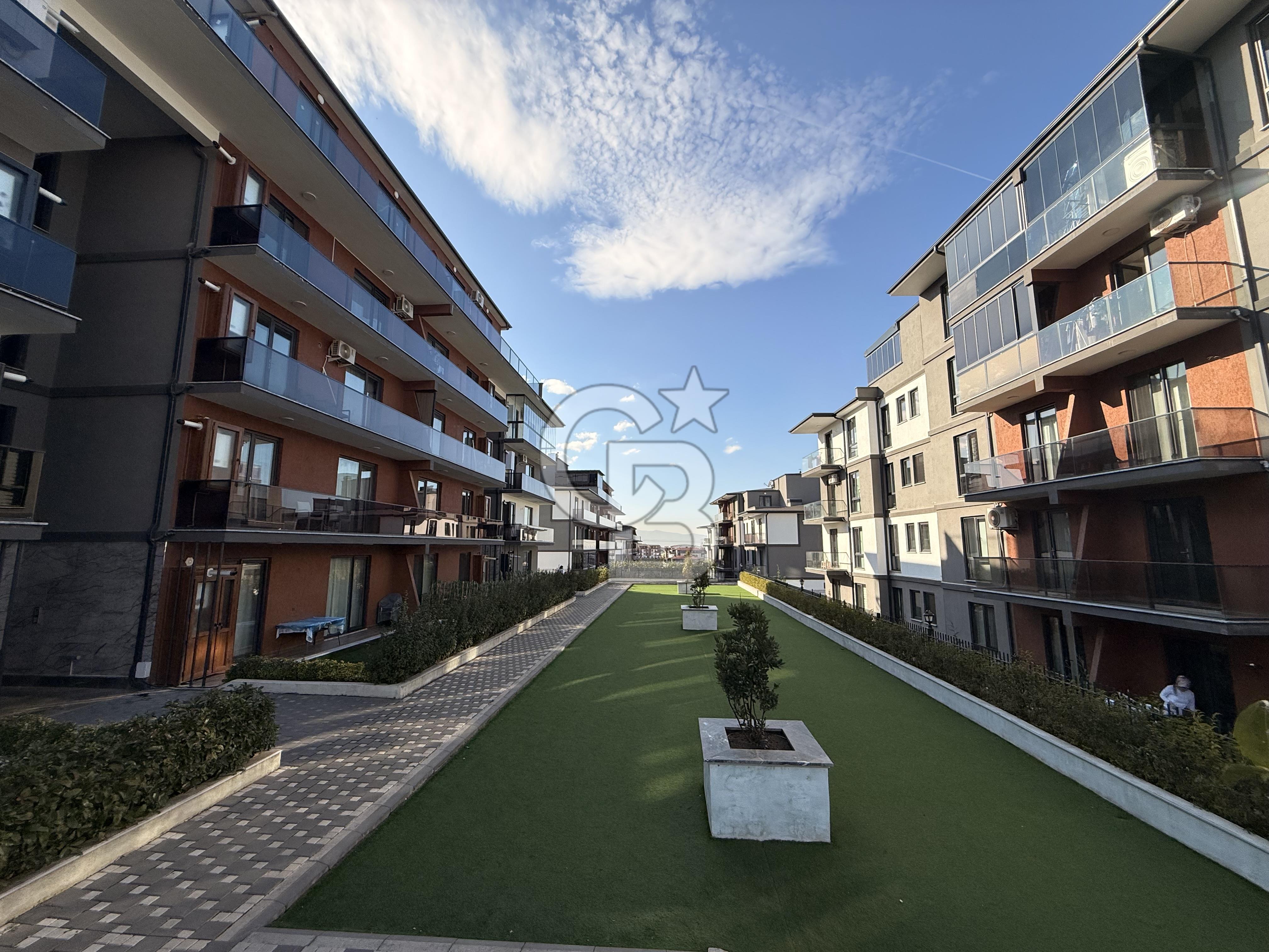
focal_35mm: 14
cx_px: 634
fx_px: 513
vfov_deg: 85.7
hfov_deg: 102.1
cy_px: 476
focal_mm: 2.22
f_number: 2.2
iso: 50
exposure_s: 1/1961
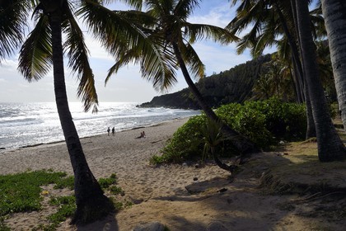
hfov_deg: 63.7
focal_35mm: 29
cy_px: 116
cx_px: 173
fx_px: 279
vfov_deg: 45.0
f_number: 22
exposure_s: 1/250
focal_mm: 29
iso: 200
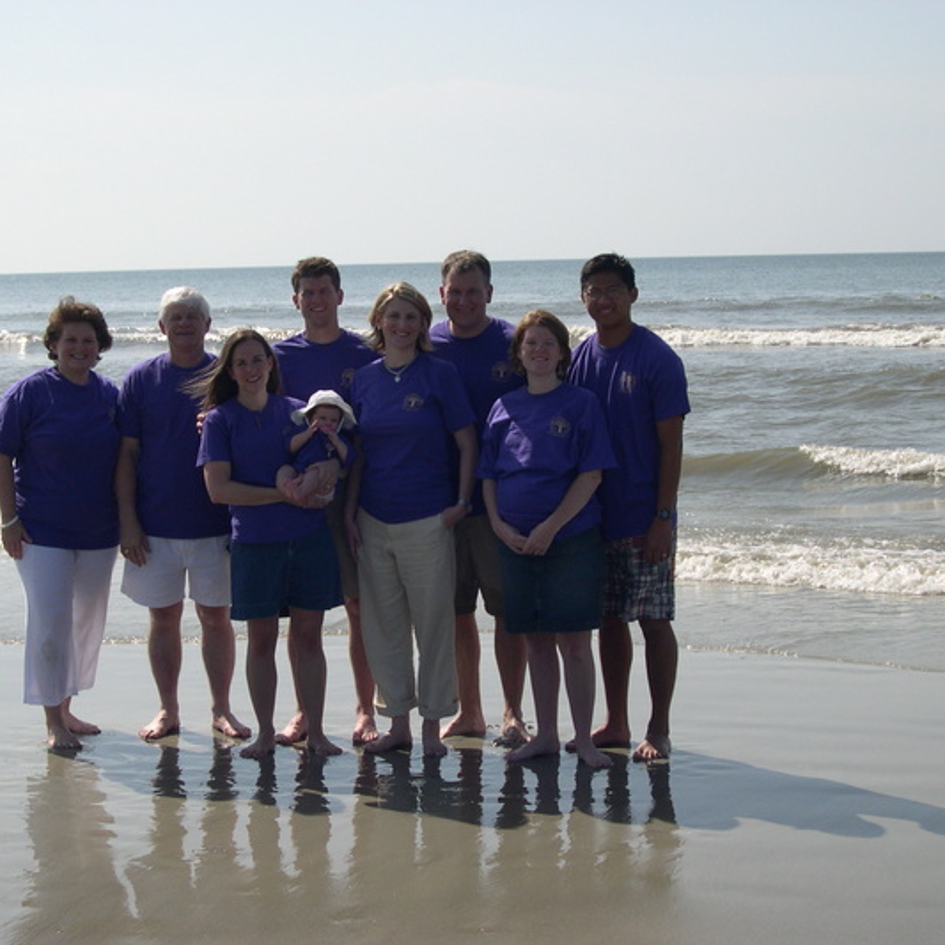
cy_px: 477
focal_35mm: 68
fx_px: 2100
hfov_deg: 25.3
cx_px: 390
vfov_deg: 25.4
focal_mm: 12.2
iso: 100
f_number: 9.2
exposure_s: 1/189
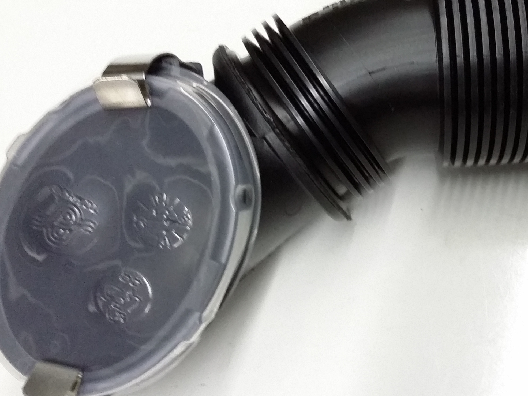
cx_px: 383
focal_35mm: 53
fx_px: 808
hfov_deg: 35.5
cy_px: 201
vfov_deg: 27.5
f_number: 2.4
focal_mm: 3.4
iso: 200
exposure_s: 1/15
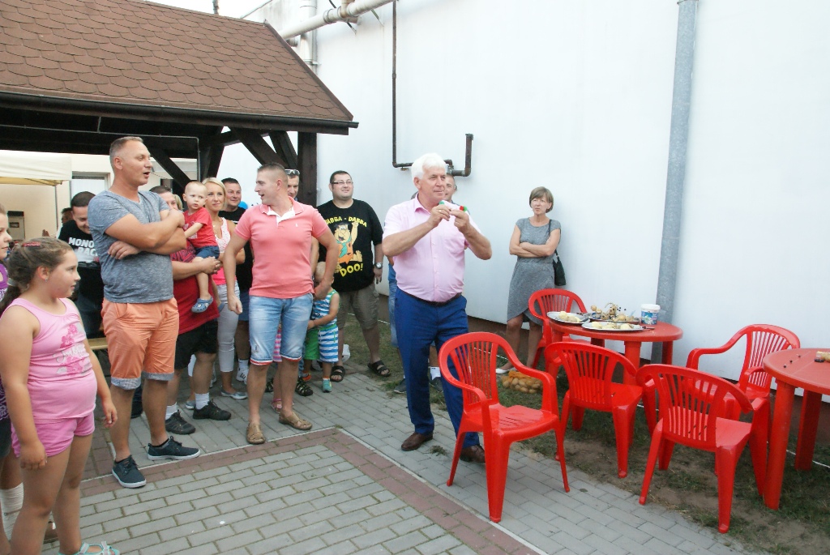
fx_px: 554
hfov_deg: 73.7
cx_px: 415
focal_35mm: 24
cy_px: 278
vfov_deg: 53.2
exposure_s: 1/125
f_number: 9
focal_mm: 16
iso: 1600
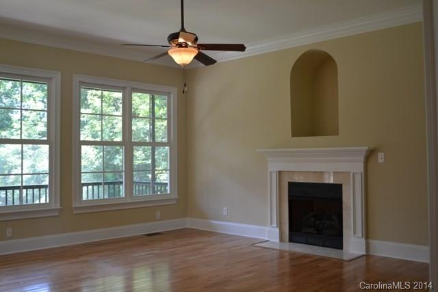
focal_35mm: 36
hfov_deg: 53.1
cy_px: 146
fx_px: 438
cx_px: 219
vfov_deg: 36.9
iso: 400
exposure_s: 1/80
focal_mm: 24
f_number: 4.2
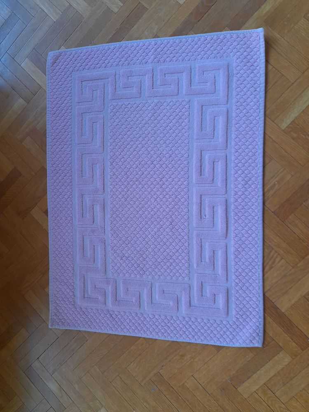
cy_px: 206
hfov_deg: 54.9
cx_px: 154
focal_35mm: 25
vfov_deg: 69.4
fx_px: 298
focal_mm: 4.6
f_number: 2
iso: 100
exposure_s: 1/50
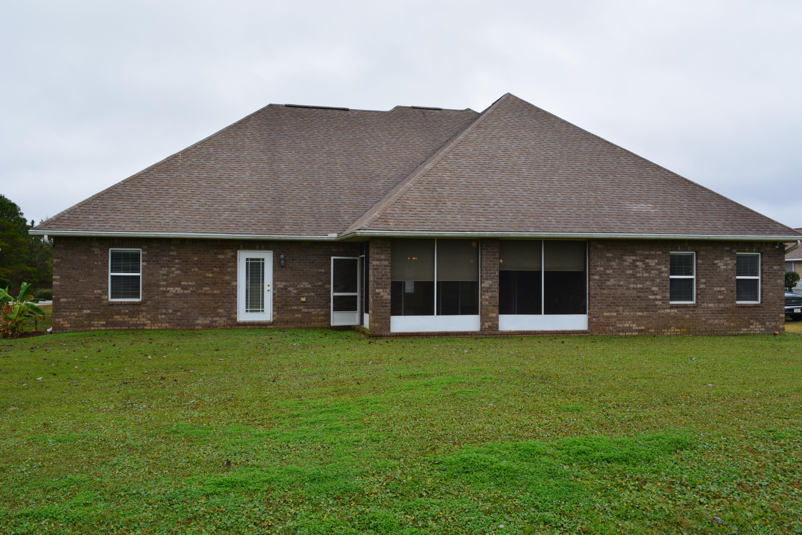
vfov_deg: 43.6
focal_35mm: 30
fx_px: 668
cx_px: 401
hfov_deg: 61.9
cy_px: 268
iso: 220
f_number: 10
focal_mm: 20
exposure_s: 1/60
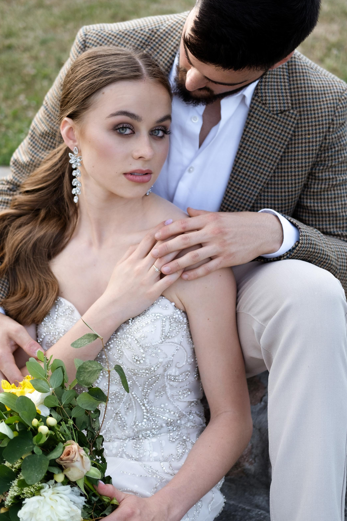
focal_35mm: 69
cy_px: 244
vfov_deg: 29.2
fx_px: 998
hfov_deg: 19.7
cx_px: 179
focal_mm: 35
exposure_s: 1/1000
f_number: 2
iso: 200
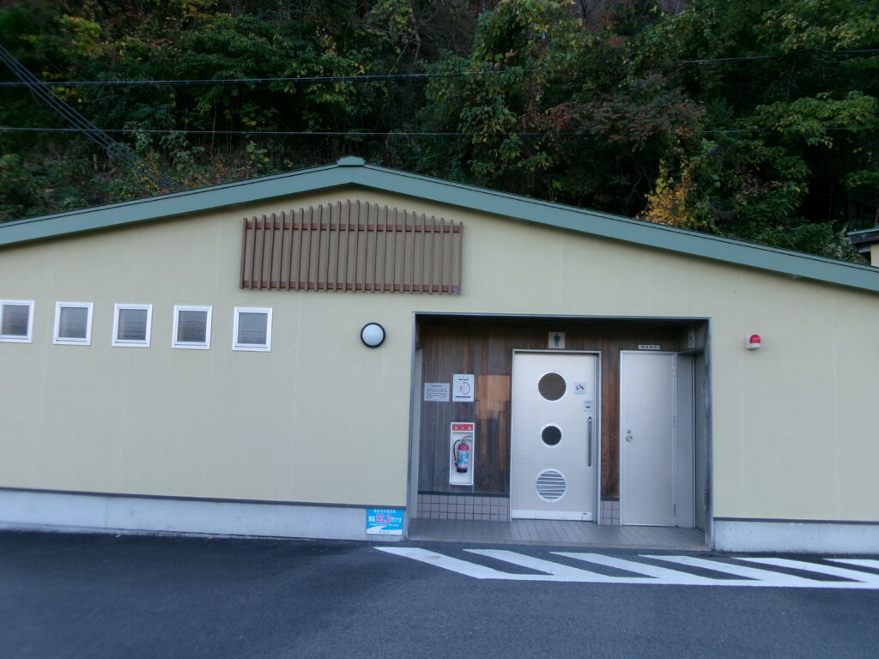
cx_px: 440
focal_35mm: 28
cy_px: 330
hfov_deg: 63.4
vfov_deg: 49.7
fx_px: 711
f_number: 3.9
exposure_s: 1/120
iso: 100
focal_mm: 5.1
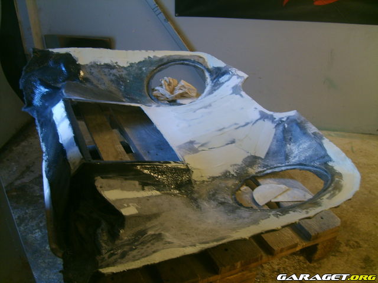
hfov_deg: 52.6
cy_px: 142
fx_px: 382
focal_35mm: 35
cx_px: 189
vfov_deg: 40.7
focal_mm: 5.8
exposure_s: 1/30
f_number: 2.8
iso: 123
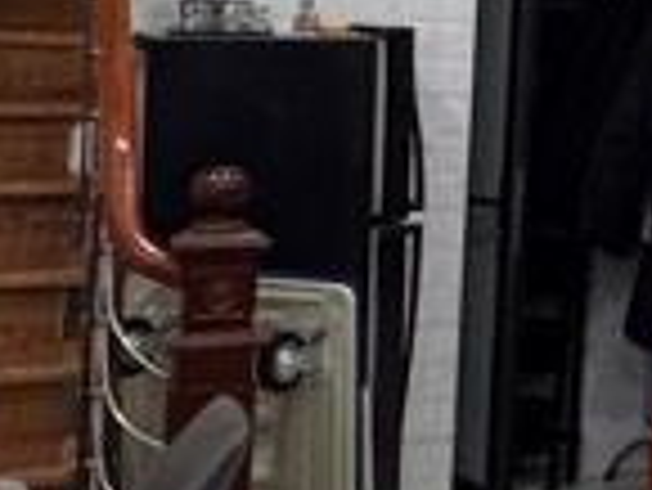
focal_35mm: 99
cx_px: 1214
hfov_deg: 16.3
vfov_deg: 14.5
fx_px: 1866
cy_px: -94
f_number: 2.2
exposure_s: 1/100
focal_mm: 2.22
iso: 200
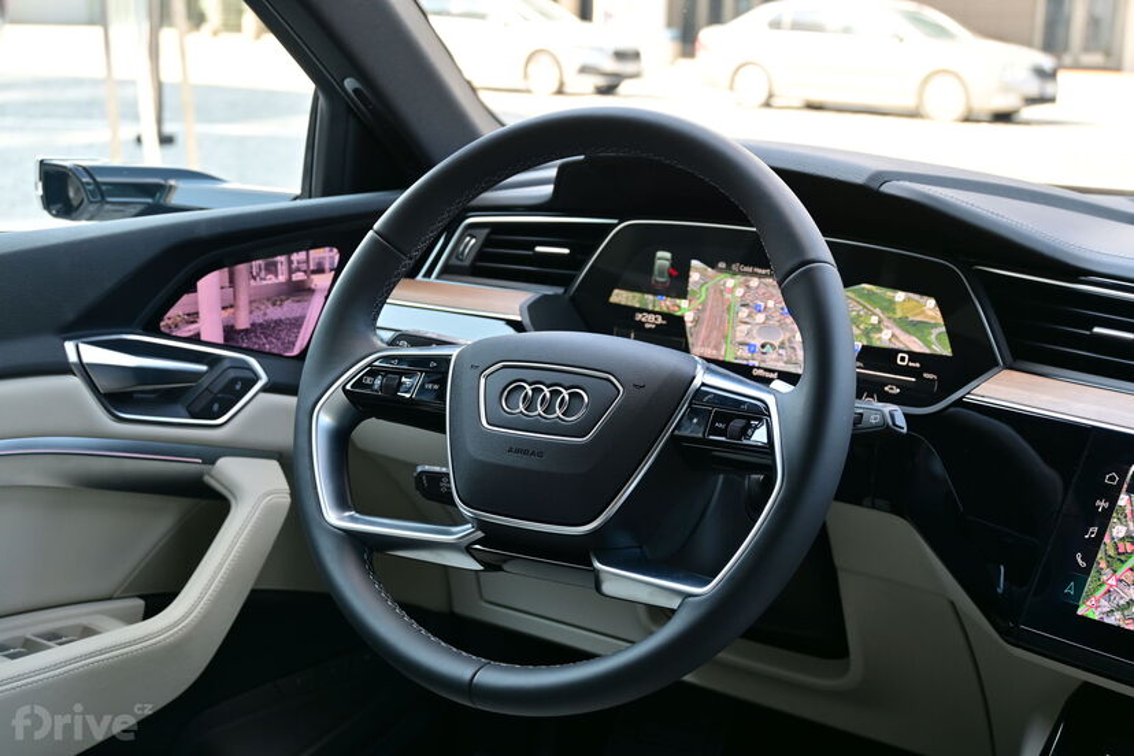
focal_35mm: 51
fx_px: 1606
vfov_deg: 26.5
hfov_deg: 38.9
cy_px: 378
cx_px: 567
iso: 125
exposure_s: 1/50
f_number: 5
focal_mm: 34
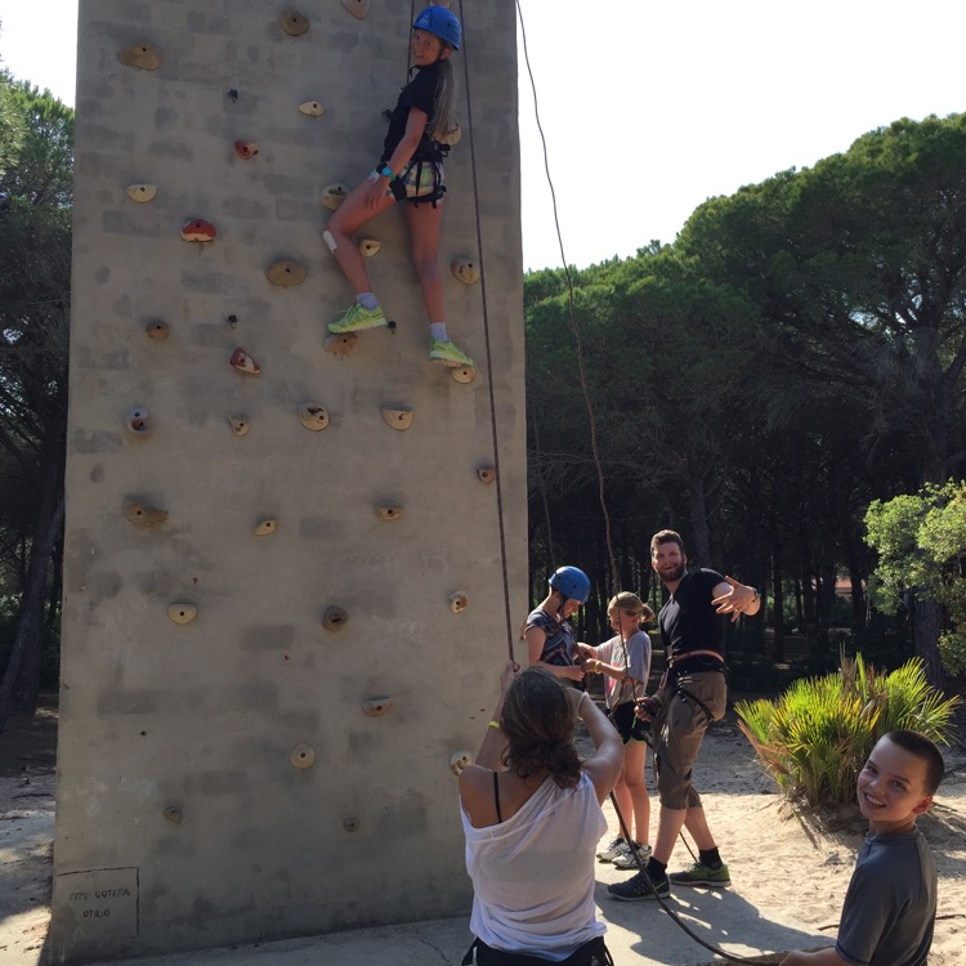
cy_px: 475
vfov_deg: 47.2
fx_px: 1105
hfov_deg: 47.0
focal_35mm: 35
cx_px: 560
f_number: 2.2
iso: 32
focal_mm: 4.15
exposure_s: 1/807
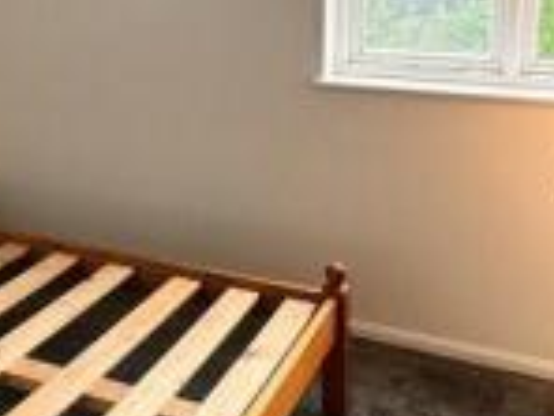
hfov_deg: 33.8
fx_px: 880
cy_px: 32
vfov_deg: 25.6
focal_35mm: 55
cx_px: 103
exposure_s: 1/99
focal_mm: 2.22
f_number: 2.2
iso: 80
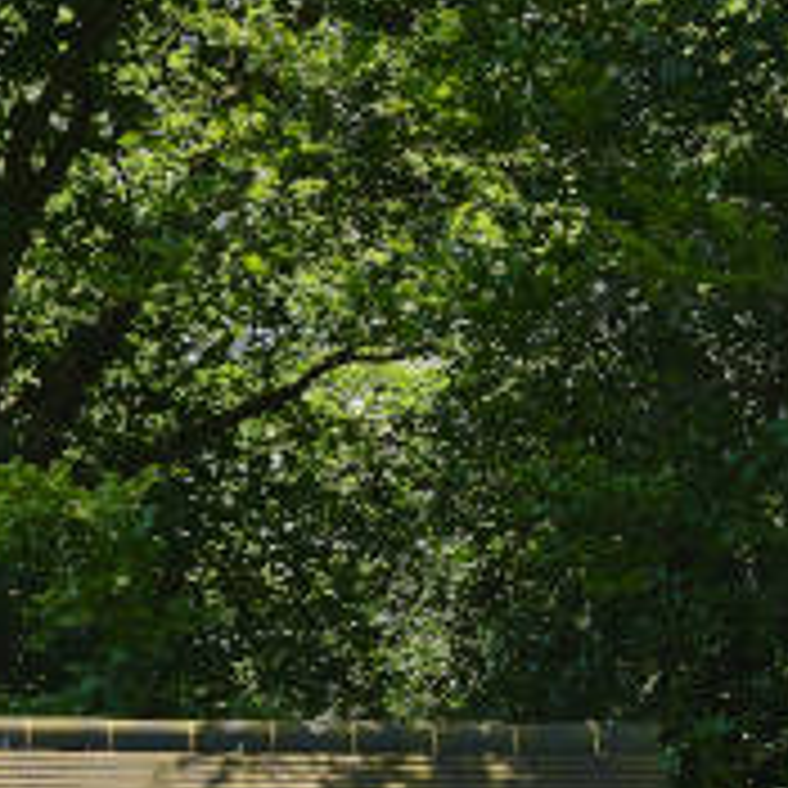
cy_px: 1130
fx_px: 4996
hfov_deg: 9.0
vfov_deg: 8.8
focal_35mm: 194
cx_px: 32
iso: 250
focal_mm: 38
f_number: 6.3
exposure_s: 1/160
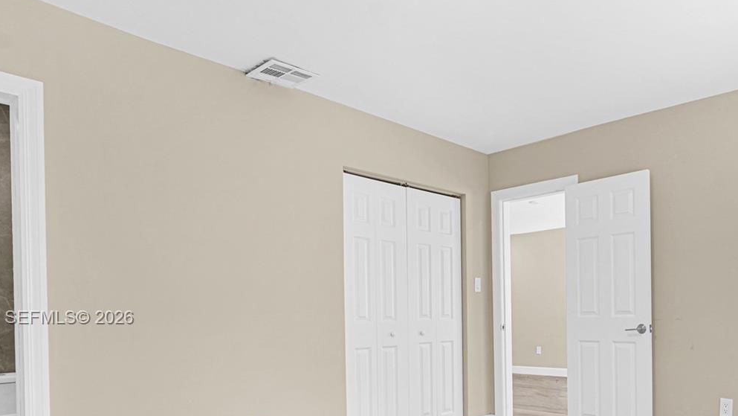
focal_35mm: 27
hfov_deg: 67.8
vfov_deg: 41.5
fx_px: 528
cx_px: 496
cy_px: 319
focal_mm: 16
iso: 200
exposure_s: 1/30
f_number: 7.1
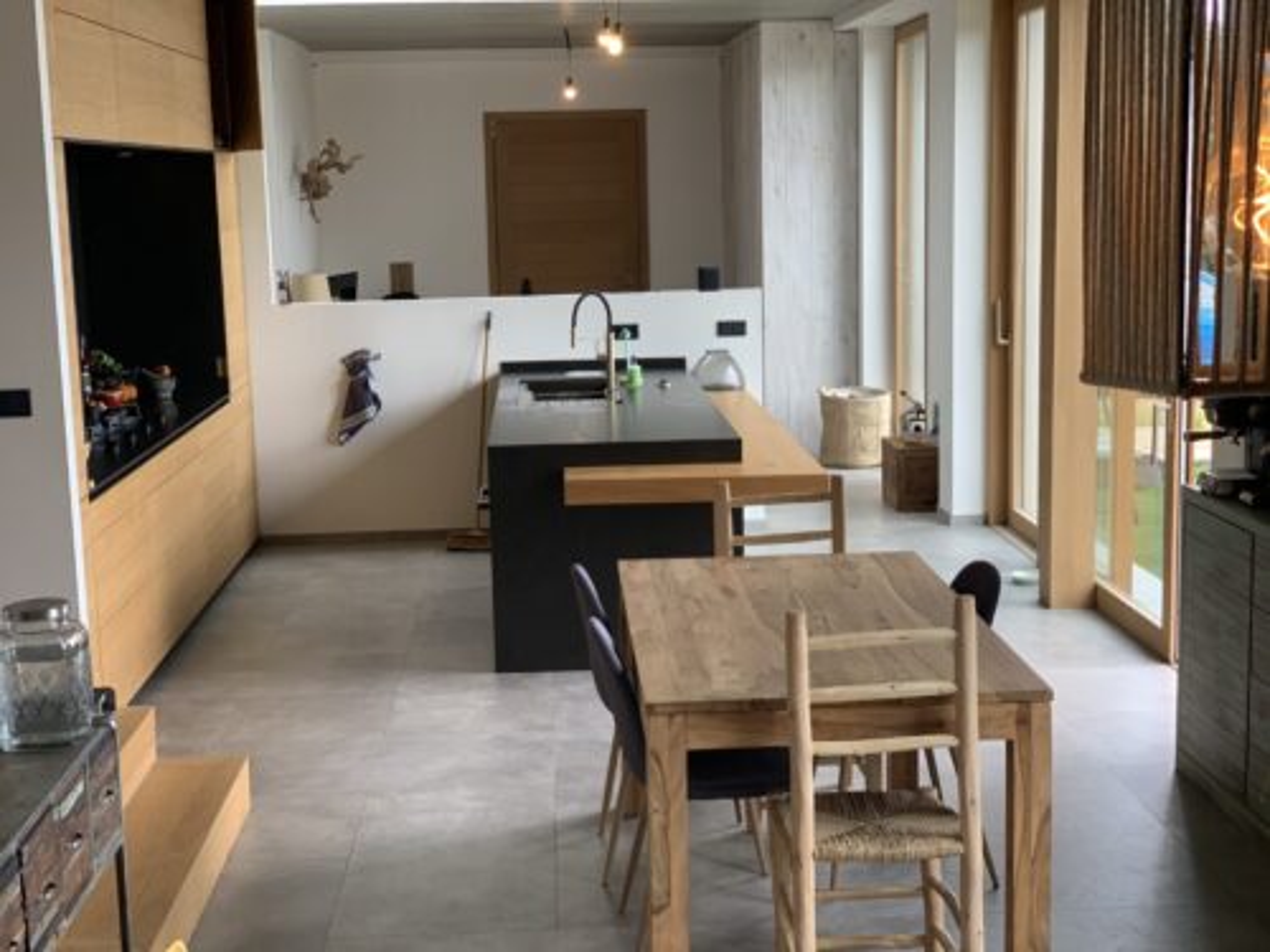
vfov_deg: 28.0
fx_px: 1908
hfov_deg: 36.8
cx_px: 635
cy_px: 476
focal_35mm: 52
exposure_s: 1/122
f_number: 2.4
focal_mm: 6
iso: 32
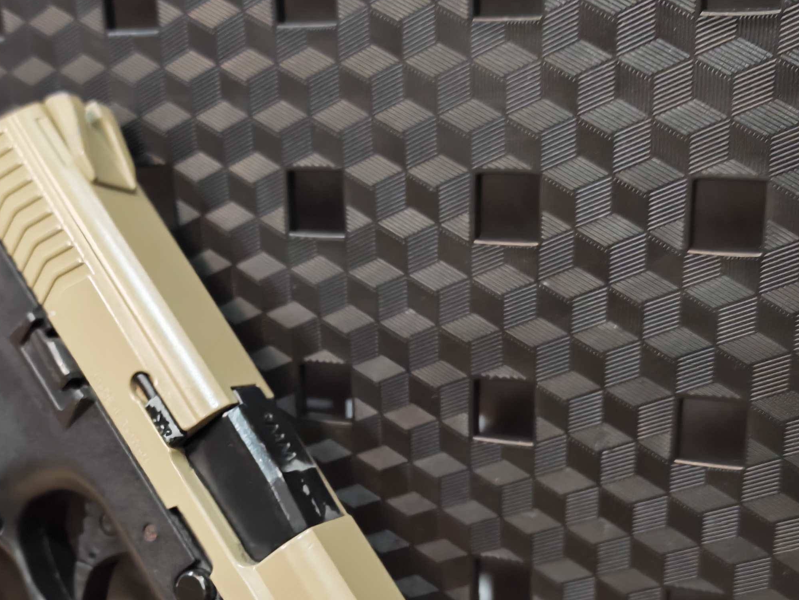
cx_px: 281
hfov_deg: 38.6
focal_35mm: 49
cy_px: 511
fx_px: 1131
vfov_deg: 28.8
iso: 500
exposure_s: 1/50
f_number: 2
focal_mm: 6.83
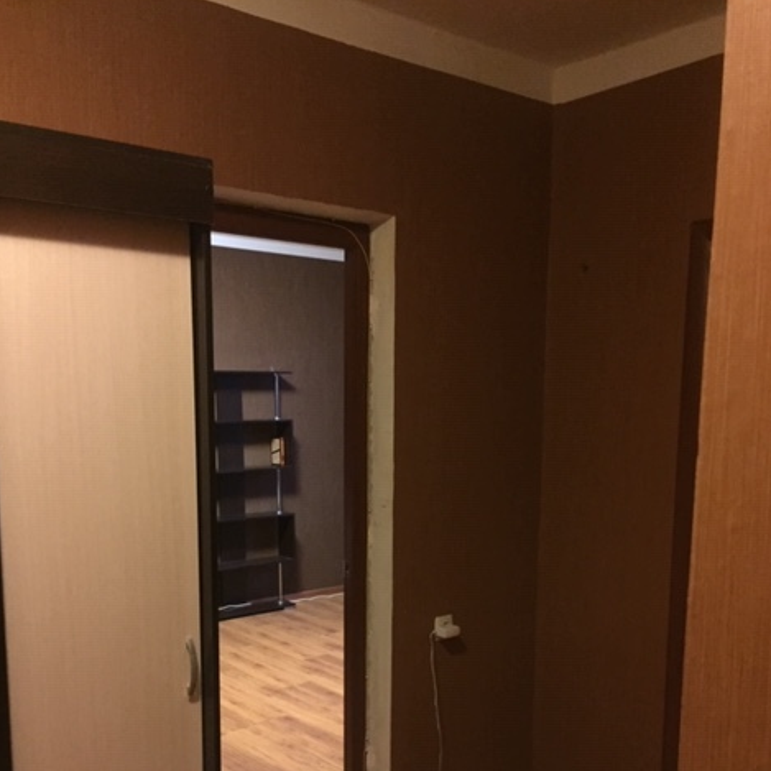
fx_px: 882
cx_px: 388
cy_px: 521
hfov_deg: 47.2
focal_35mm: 35
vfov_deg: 46.4
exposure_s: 1/17
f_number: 2.2
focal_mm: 4.15
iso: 500
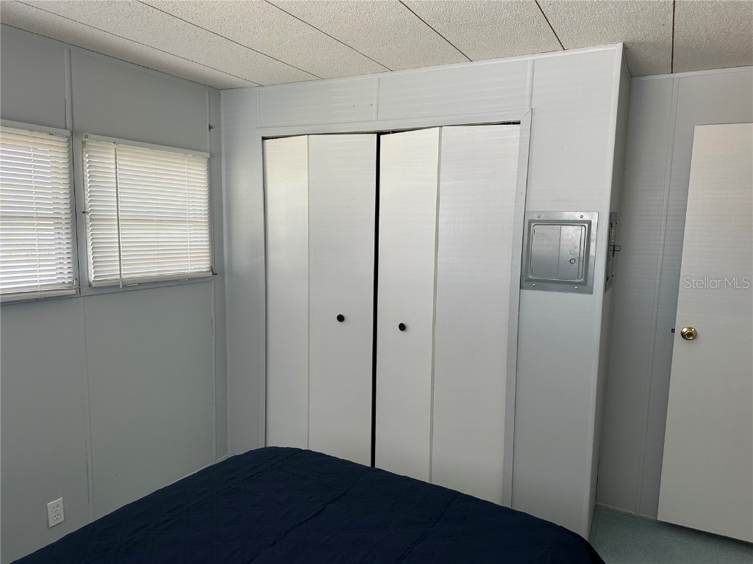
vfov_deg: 56.8
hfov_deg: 71.6
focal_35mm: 24
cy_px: 282
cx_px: 376
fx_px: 522
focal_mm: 6.86
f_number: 1.78
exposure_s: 1/121
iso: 80
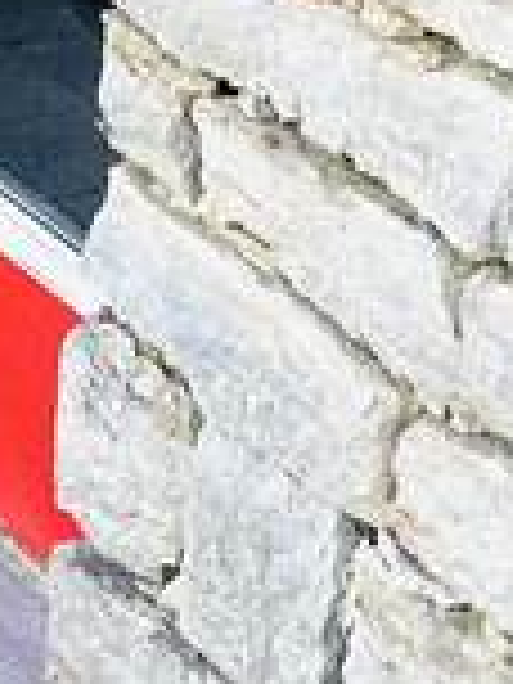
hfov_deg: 9.6
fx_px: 3003
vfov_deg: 11.2
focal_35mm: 152
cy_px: -855
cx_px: -194
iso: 80
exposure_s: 1/887
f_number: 1.78
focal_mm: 6.86
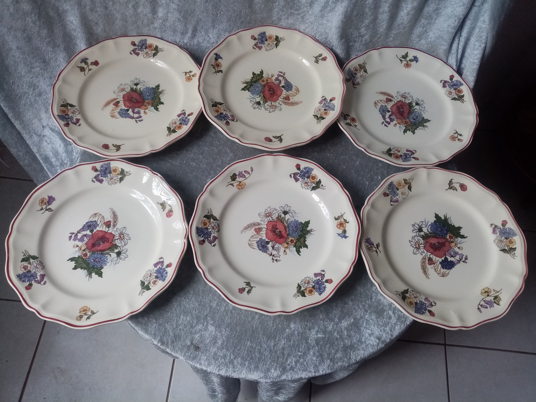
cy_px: 201
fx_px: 403
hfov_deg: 67.3
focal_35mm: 26
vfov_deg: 53.1
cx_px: 268
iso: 100
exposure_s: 1/187
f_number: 1.8
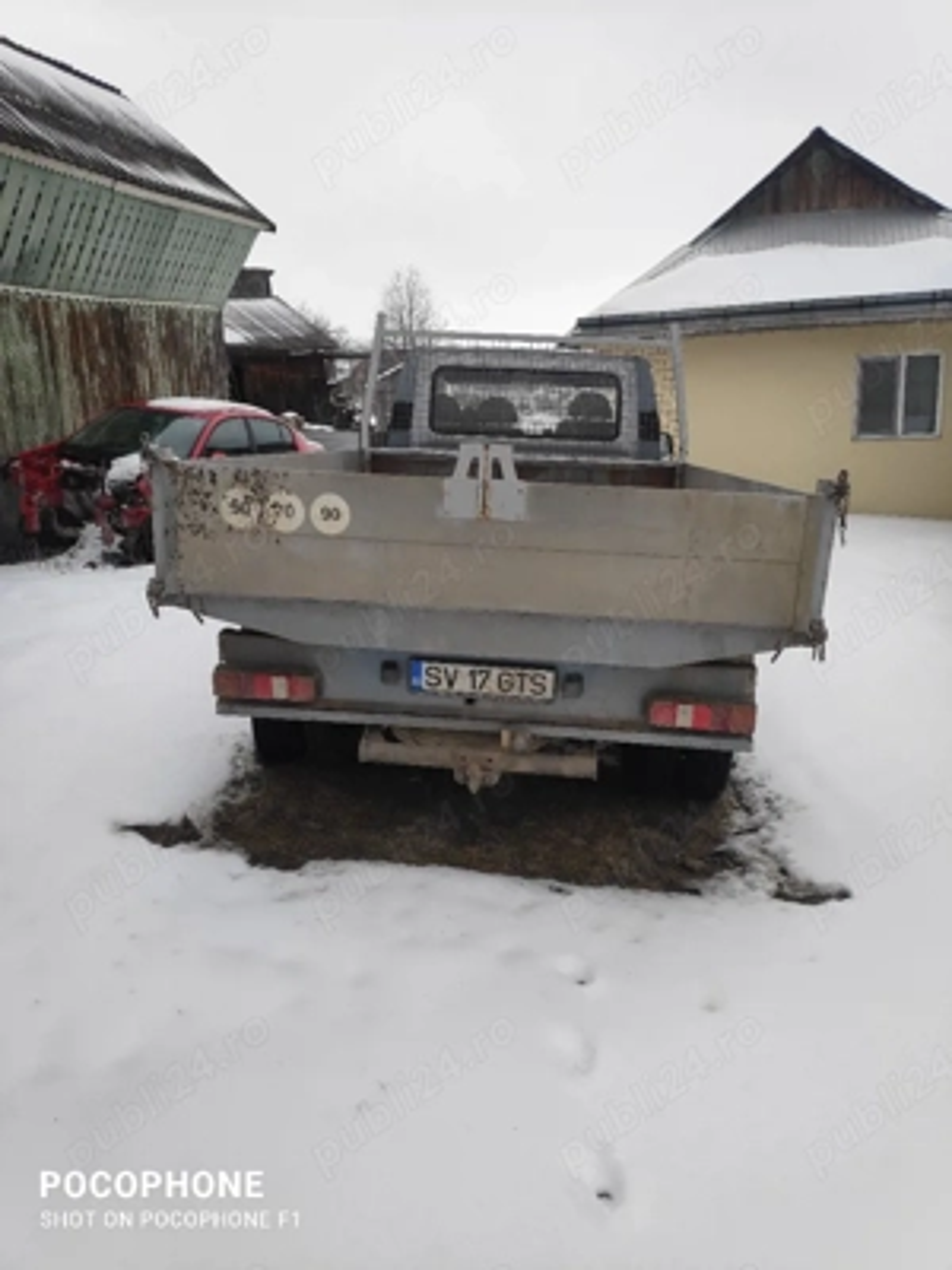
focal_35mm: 20
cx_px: 476
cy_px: 635
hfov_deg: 66.0
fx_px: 733
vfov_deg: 81.7
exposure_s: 1/1250
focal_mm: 3.94
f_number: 1.9
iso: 100
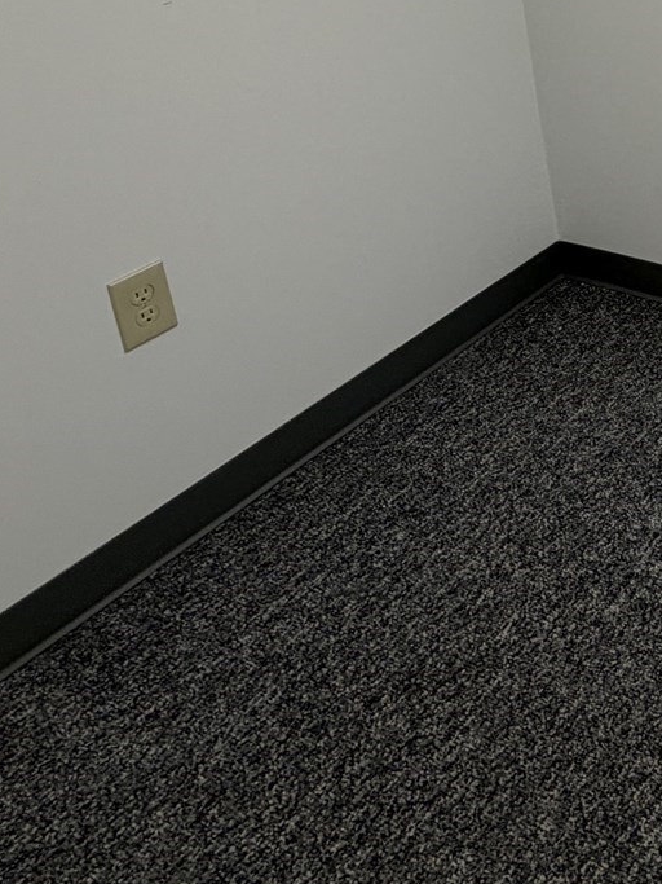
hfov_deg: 25.4
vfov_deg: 37.8
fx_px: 1071
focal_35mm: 42
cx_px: 1005
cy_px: -75
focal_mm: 2.22
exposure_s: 1/120
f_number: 2.2
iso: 64
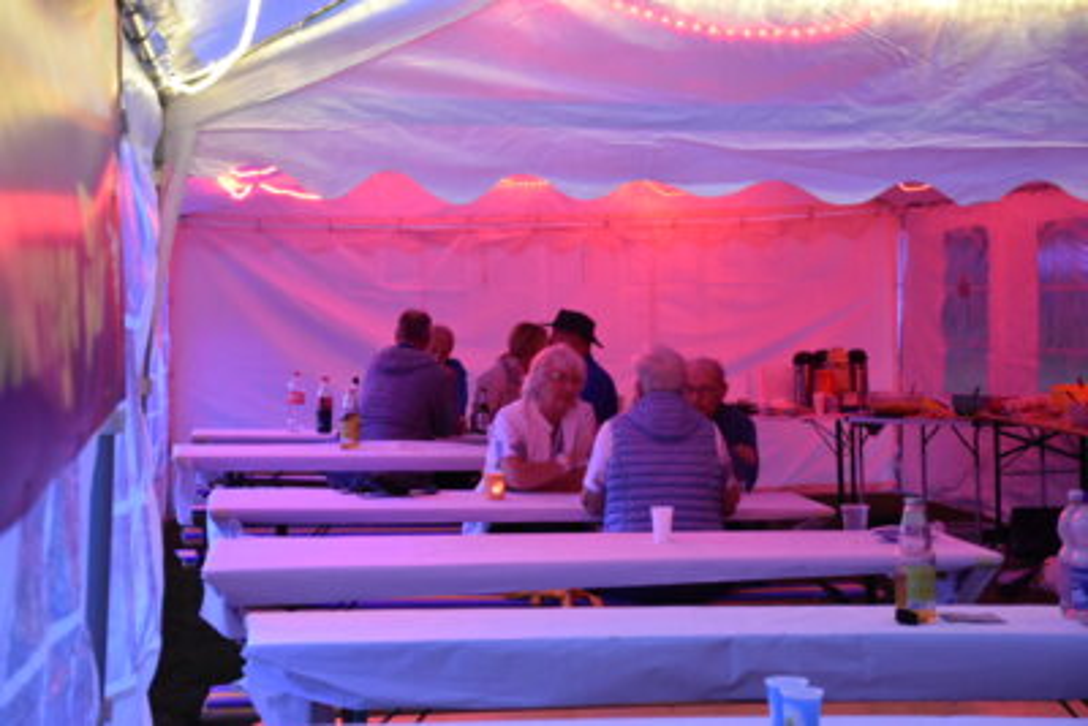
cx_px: 544
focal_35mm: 78
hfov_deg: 26.0
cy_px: 363
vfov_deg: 17.5
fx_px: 2358
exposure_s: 1/15
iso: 3200
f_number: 4.8
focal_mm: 52
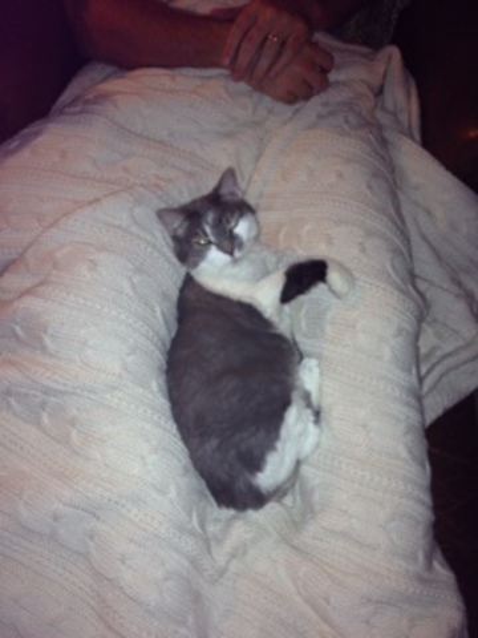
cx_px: 239
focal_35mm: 35
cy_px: 319
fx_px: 644
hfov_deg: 40.7
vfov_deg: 52.6
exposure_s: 1/17
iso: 64
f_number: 2.4
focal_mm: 4.28
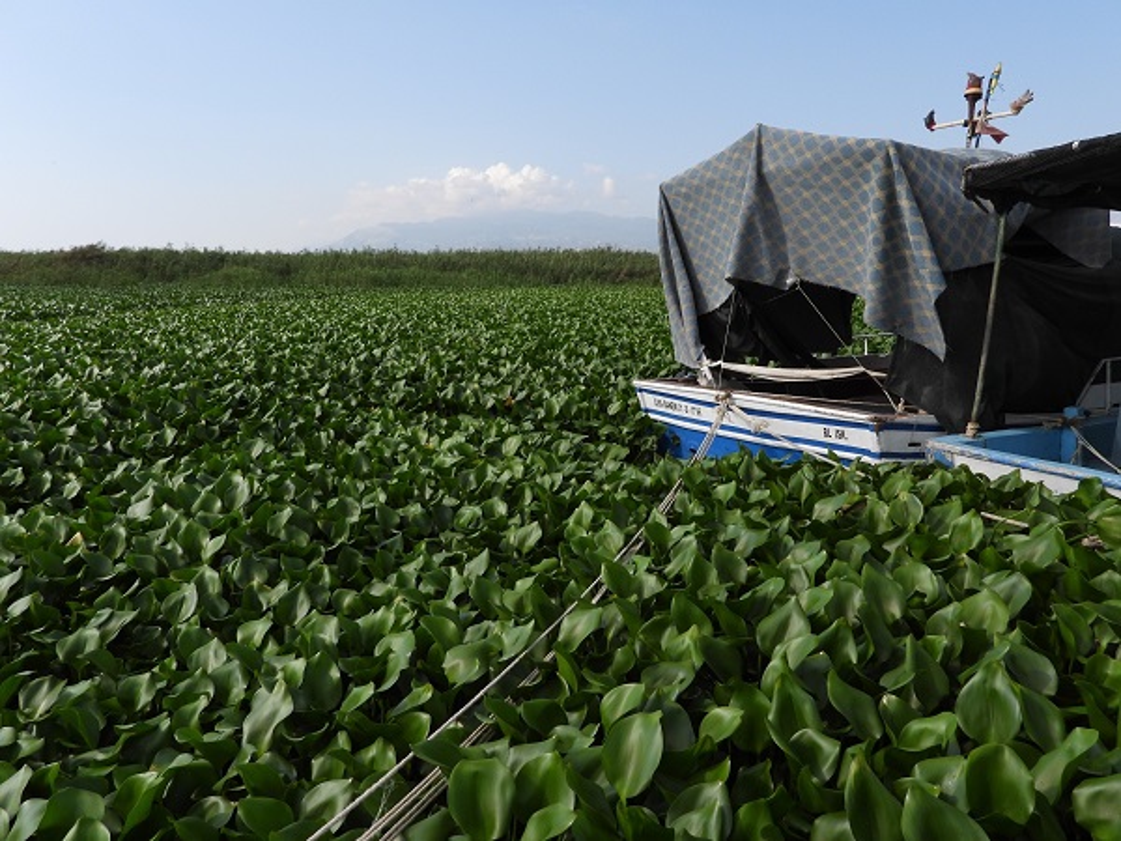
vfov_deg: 56.8
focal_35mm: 24
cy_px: 420
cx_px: 560
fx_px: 777
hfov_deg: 71.6
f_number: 2.8
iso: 100
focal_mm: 4.3
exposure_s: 1/1600
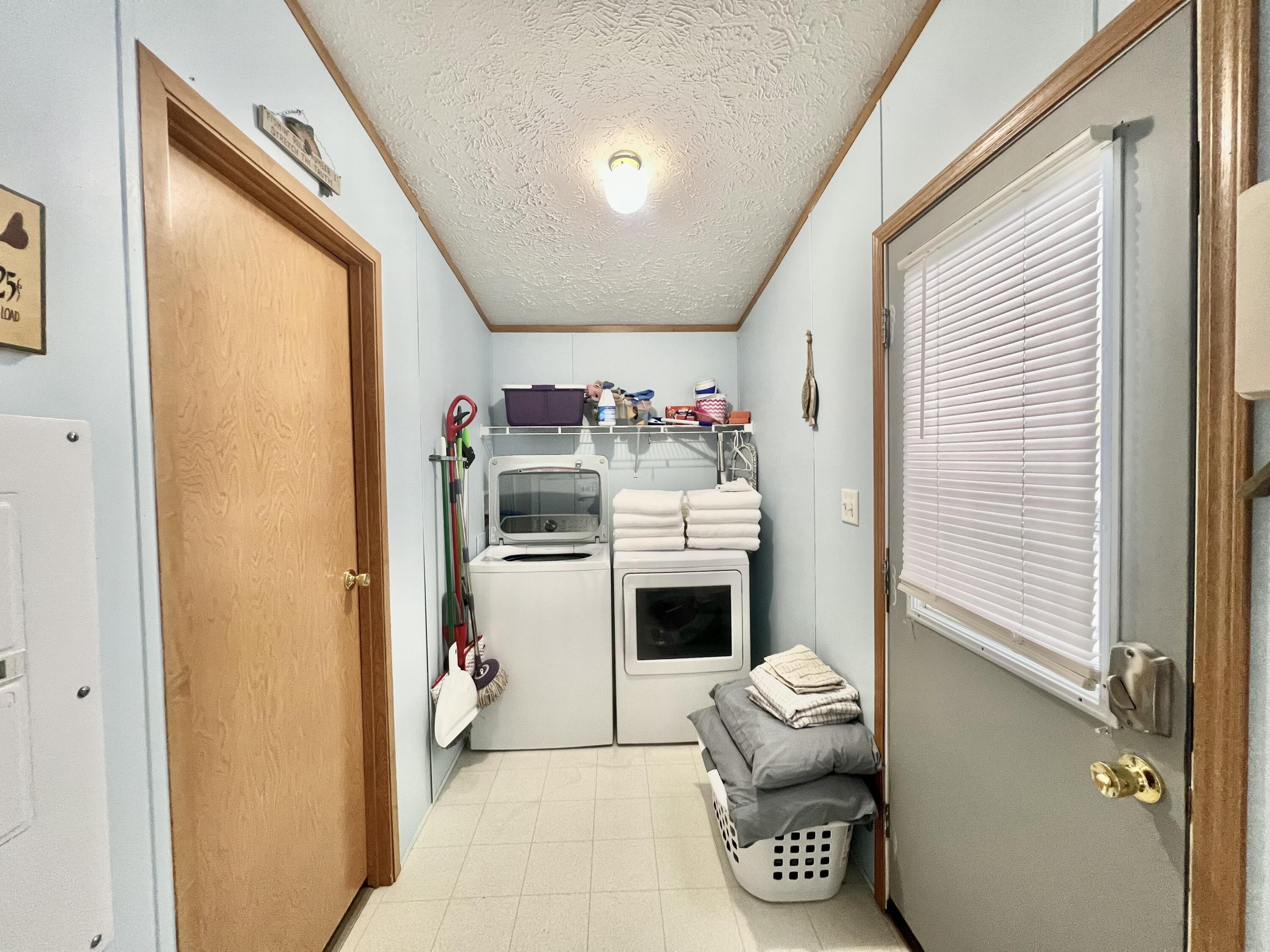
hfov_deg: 106.2
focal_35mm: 13
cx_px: 635
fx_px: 477
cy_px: 476
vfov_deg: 89.9
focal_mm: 1.57
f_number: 1.8
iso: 250
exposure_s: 1/82
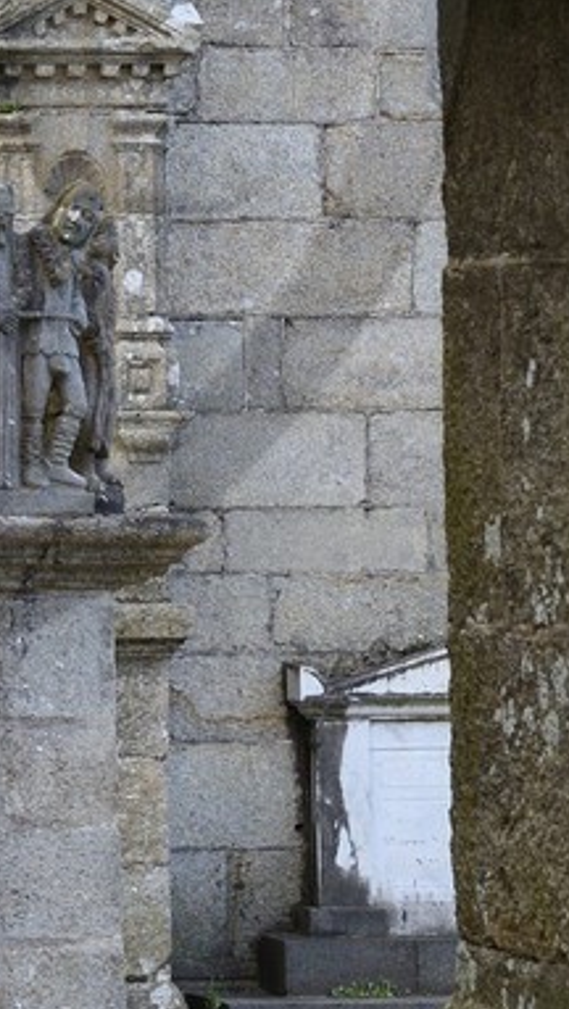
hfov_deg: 4.5
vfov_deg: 7.9
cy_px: -108
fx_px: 7254
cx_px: -340
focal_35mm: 271
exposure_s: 1/100
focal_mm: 62
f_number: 10
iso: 800
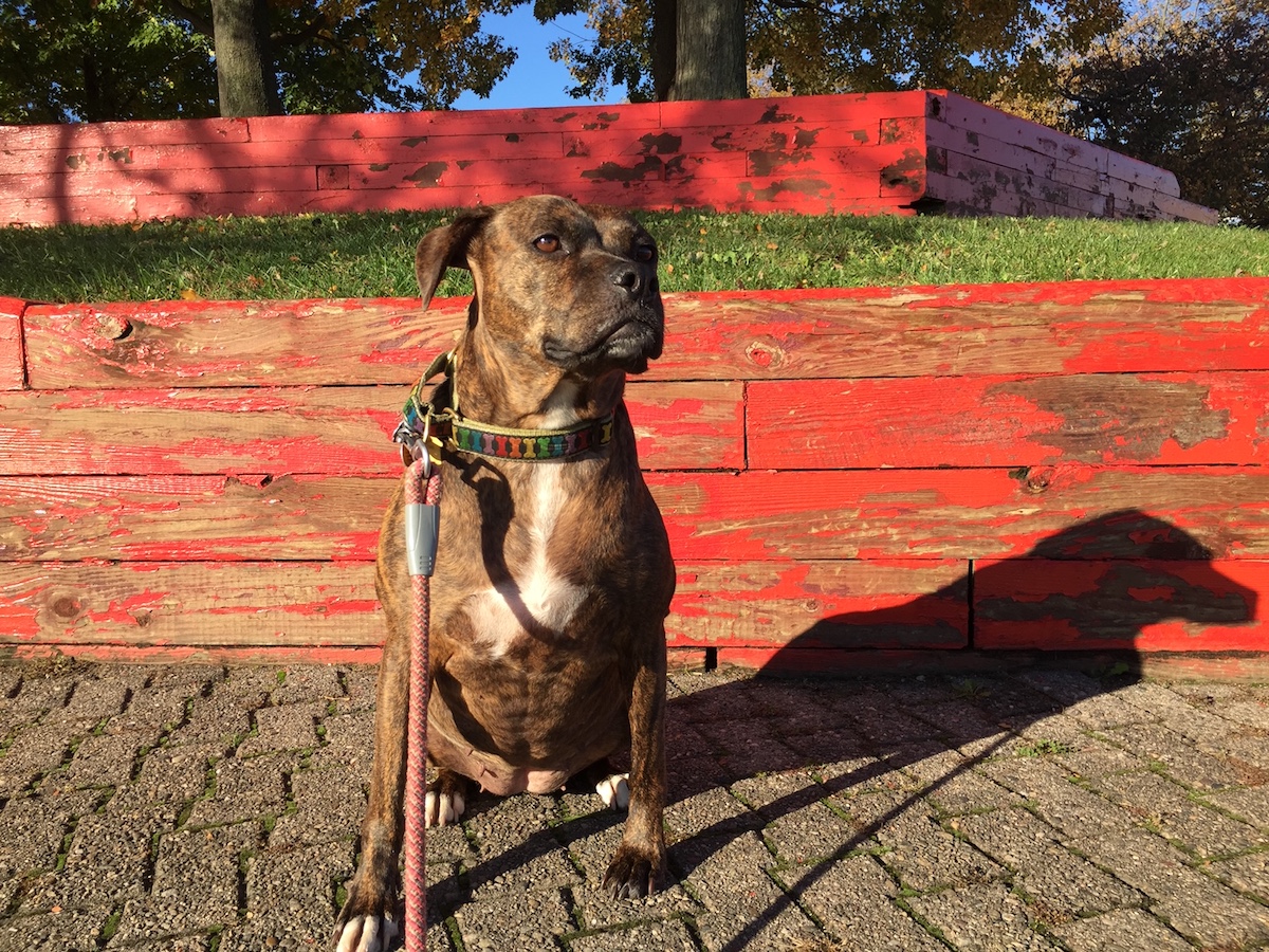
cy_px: 476
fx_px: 1063
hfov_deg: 61.7
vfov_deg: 48.2
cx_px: 634
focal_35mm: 29
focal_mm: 4.15
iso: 32
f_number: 2.2
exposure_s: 1/807
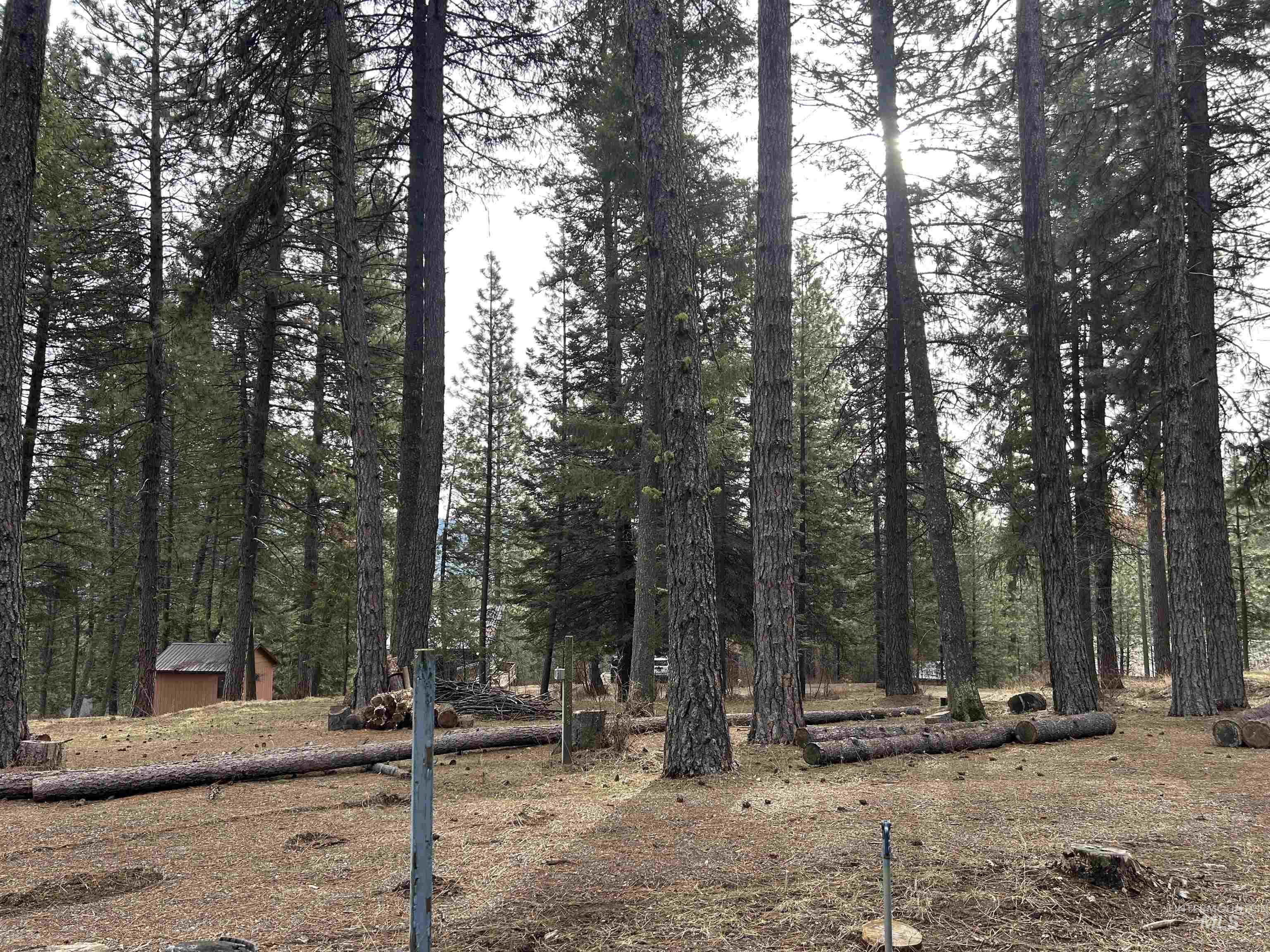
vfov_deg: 53.1
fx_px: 954
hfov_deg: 67.3
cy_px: 476
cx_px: 635
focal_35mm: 26
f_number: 1.5
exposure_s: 1/461
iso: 50
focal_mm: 5.7
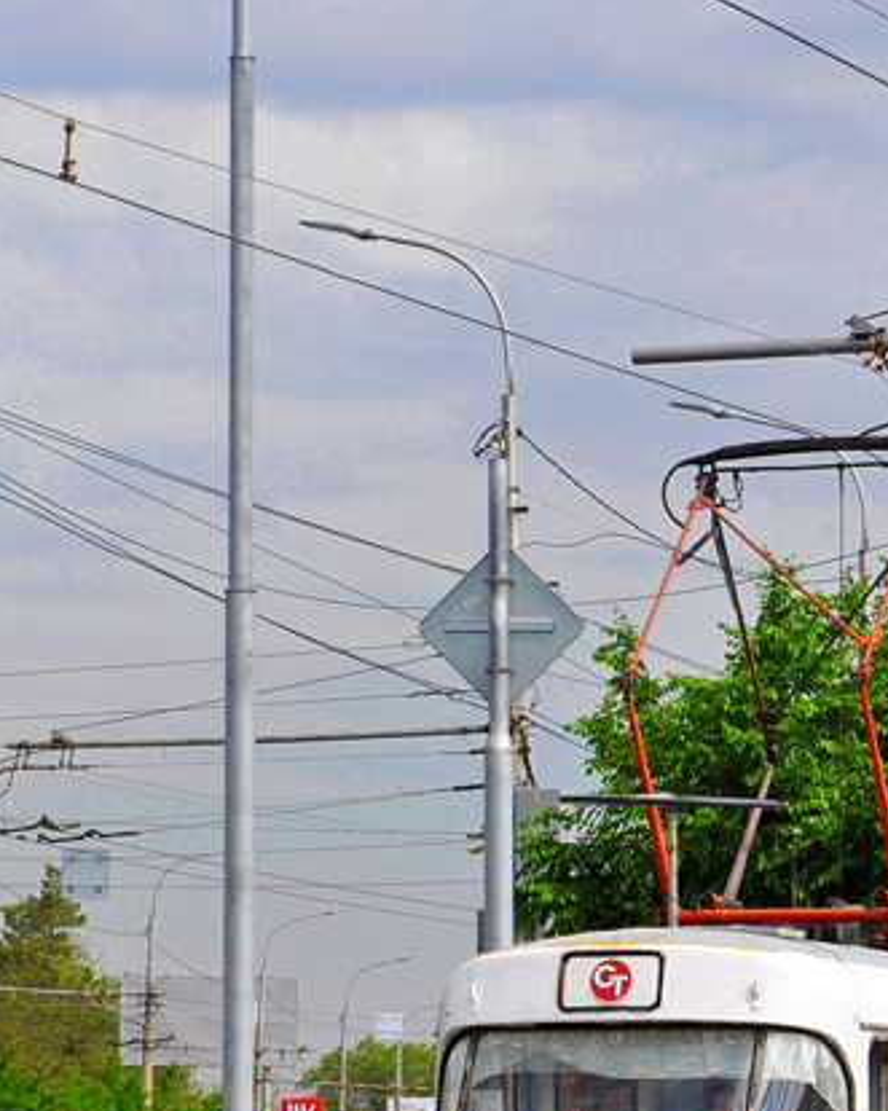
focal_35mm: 163
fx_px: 5357
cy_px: 933
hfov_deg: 9.4
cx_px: 960
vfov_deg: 11.8
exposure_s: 1/500
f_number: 8
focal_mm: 40
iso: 200
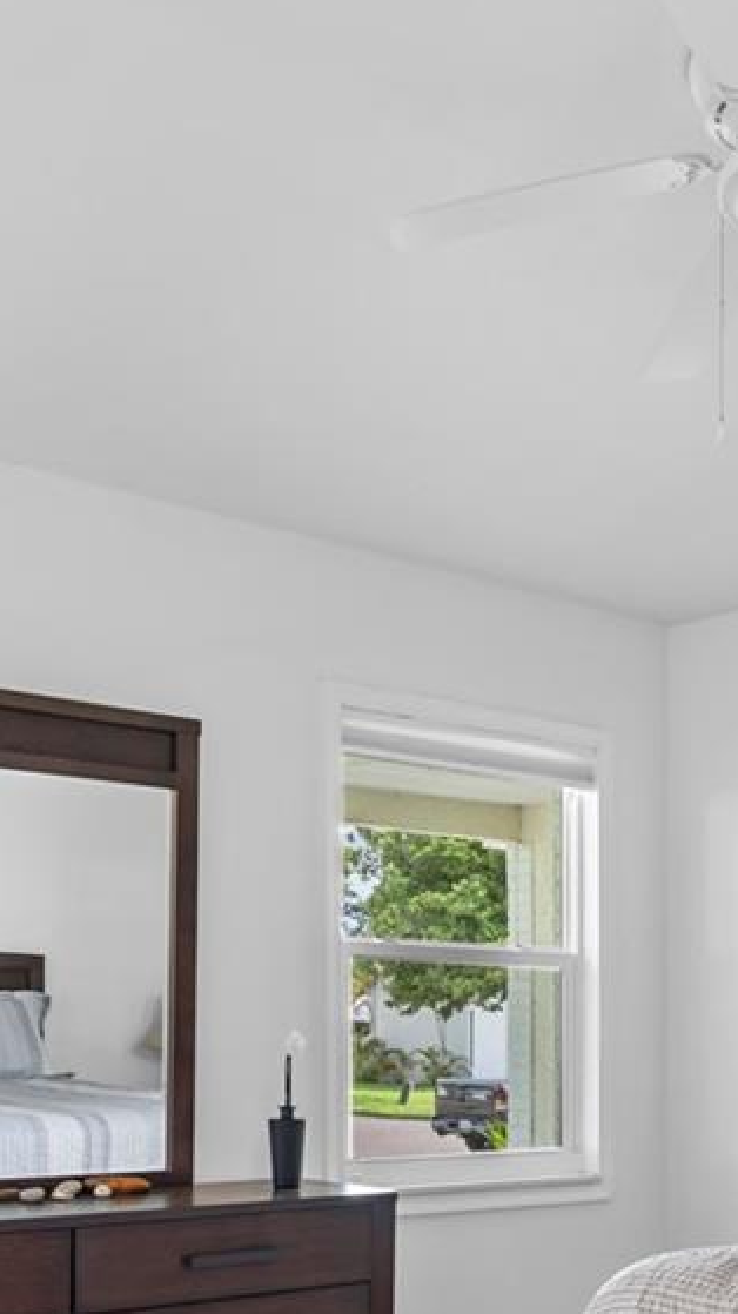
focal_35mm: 48
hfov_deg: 24.0
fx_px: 1672
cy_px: 1072
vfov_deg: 40.9
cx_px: 710
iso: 250
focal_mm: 16
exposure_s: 1.6
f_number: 9
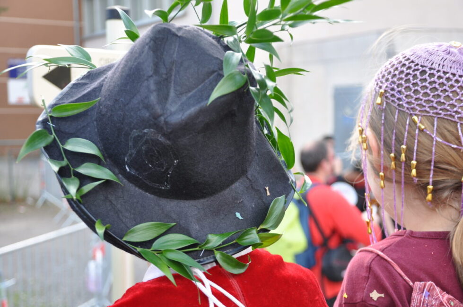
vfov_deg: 22.6
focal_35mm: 60
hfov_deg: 33.4
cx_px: 232
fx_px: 771
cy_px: 154
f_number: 5
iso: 200
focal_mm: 40
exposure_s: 1/100
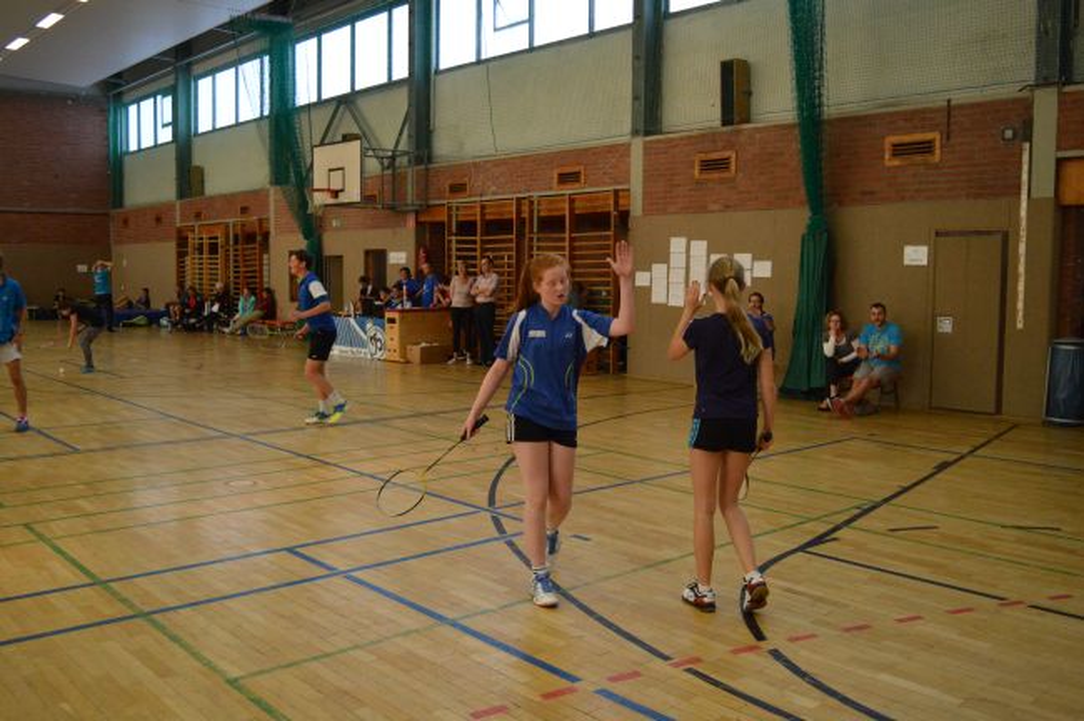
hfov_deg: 57.3
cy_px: 360
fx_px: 993
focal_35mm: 33
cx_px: 542
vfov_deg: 39.9
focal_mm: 22
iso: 2500
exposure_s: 1/500
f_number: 3.8
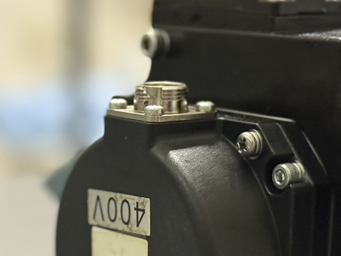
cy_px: 296
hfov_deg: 16.7
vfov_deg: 12.3
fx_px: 1163
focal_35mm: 118
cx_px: 118
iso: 500
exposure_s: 1/33
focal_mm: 6.76
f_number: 1.78
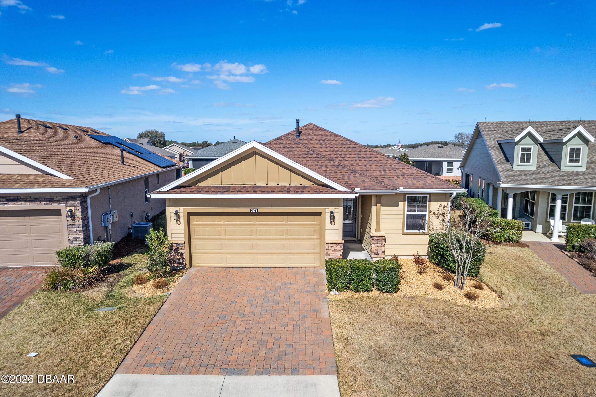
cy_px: 198
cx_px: 298
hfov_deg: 78.6
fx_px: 364
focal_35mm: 22
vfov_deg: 57.2
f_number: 2.8
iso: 110
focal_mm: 8.38
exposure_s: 1/2500
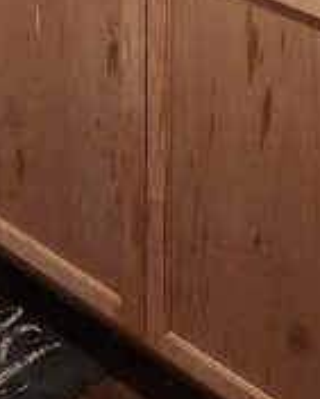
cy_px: -376
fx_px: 1159
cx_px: 191
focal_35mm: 98
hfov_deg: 15.7
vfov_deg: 15.8
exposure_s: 1/40
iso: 500
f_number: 1.8
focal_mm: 5.4
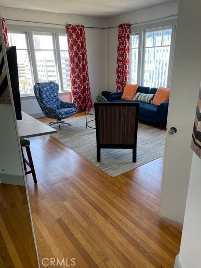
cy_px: 134
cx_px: 100
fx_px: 201
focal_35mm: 26
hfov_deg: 53.1
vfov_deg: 67.3
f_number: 1.6
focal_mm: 4.2
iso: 50
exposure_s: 1/120
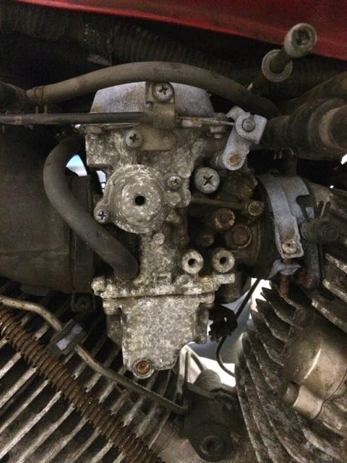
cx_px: 174
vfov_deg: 61.7
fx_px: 388
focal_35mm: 29
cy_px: 232
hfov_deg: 48.2
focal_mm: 4.15
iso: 1600
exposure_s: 1/15
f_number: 2.2
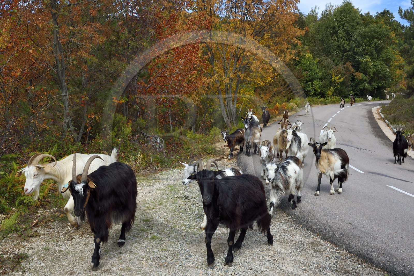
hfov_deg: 50.7
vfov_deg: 35.0
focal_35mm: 38
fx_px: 437
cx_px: 207
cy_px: 138
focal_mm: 38
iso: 400
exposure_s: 1/200
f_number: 16
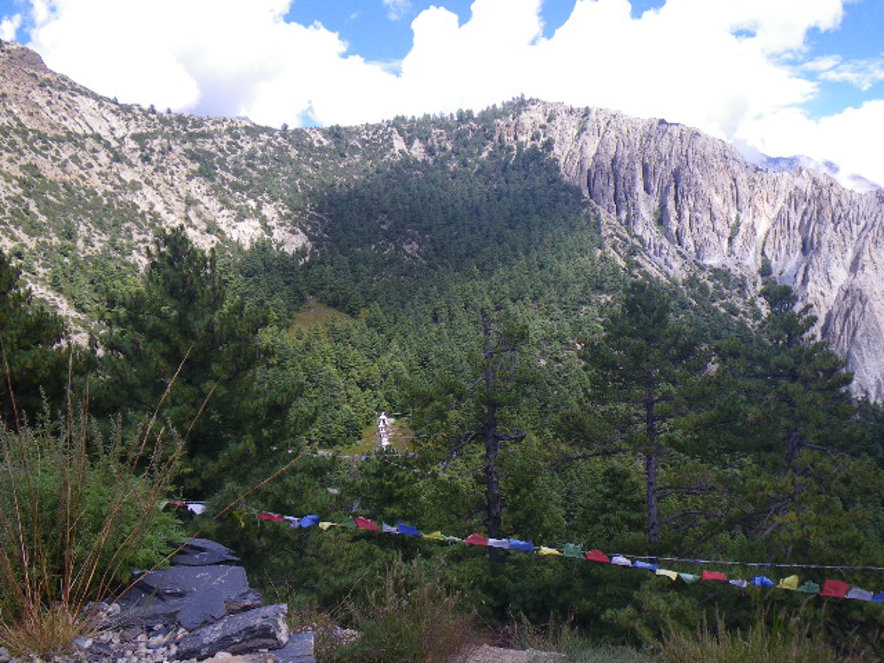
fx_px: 894
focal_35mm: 35
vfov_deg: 40.6
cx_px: 423
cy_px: 381
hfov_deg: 52.6
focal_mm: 5
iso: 50
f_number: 4.2
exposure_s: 1/200
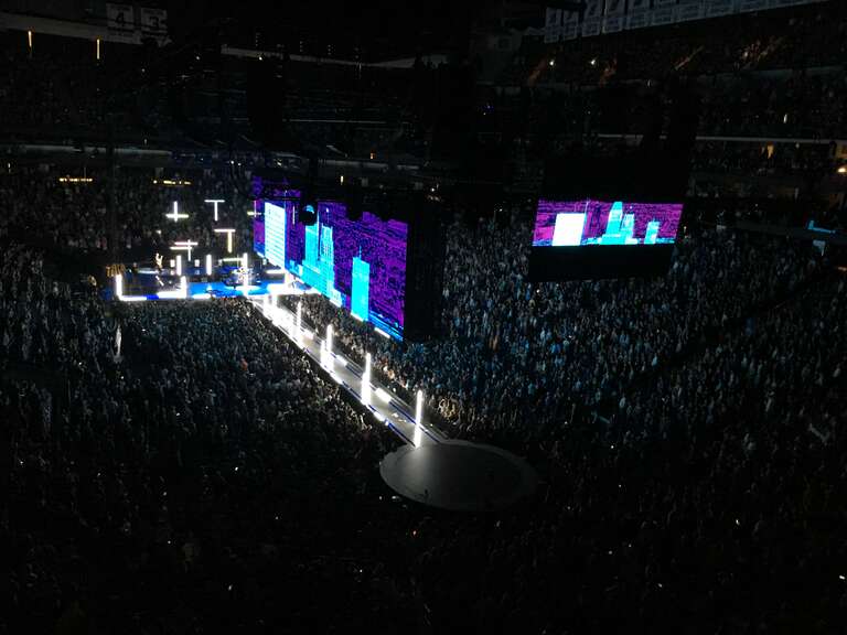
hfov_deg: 61.7
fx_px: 710
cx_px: 424
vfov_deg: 48.2
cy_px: 318
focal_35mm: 29
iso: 500
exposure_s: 1/15
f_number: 2.2
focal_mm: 4.15
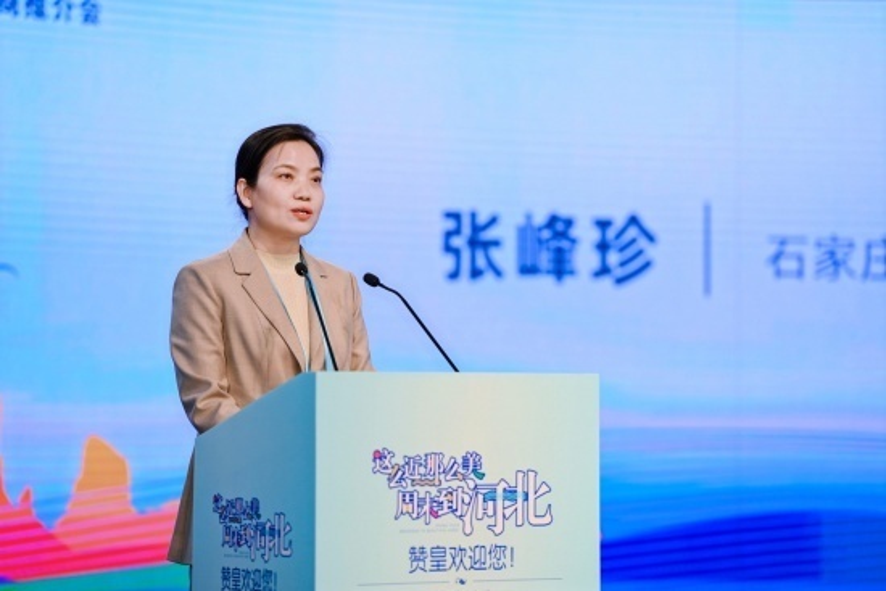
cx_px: 443
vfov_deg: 9.9
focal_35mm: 139
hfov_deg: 14.8
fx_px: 3422
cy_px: 296
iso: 720
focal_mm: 139
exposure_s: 1/200
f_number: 2.8
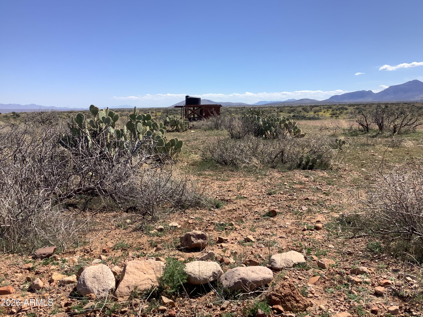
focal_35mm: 31
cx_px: 212
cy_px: 158
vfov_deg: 45.4
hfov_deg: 58.4
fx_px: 379
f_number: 2.4
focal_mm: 3.3
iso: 25
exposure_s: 1/1631
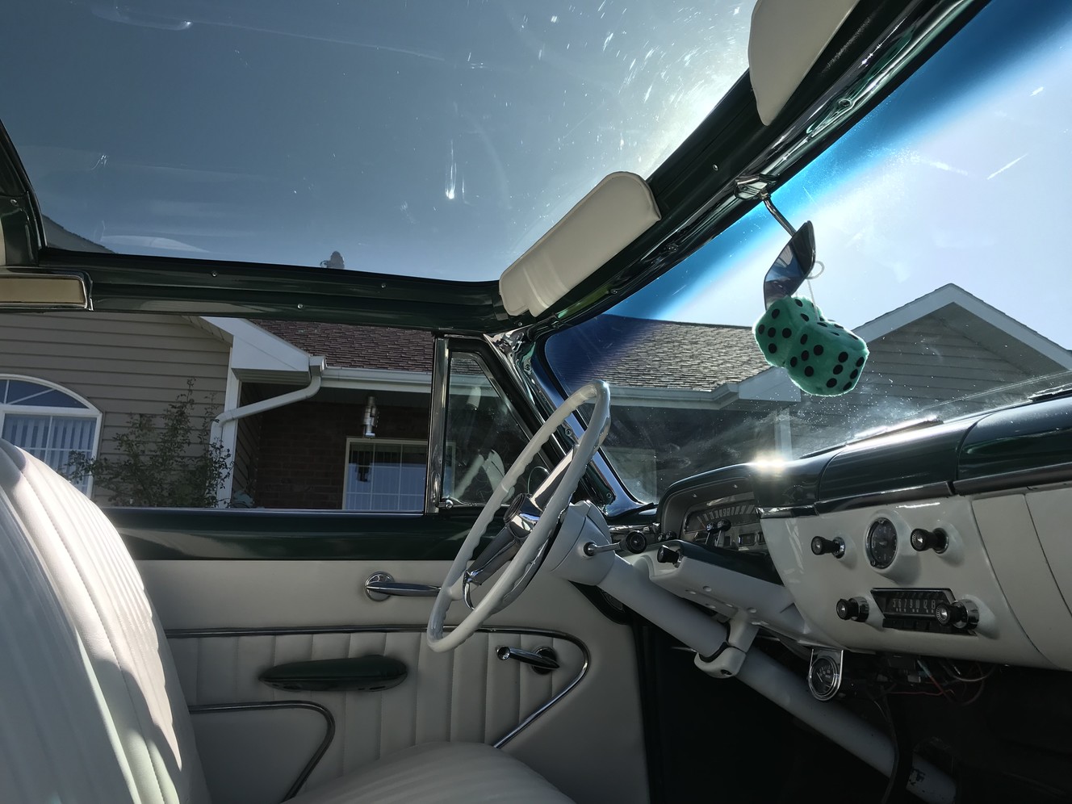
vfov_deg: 49.7
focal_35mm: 28
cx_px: 536
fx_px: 867
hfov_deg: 63.4
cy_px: 402
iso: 20
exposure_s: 1/1681
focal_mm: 3.99
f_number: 1.8
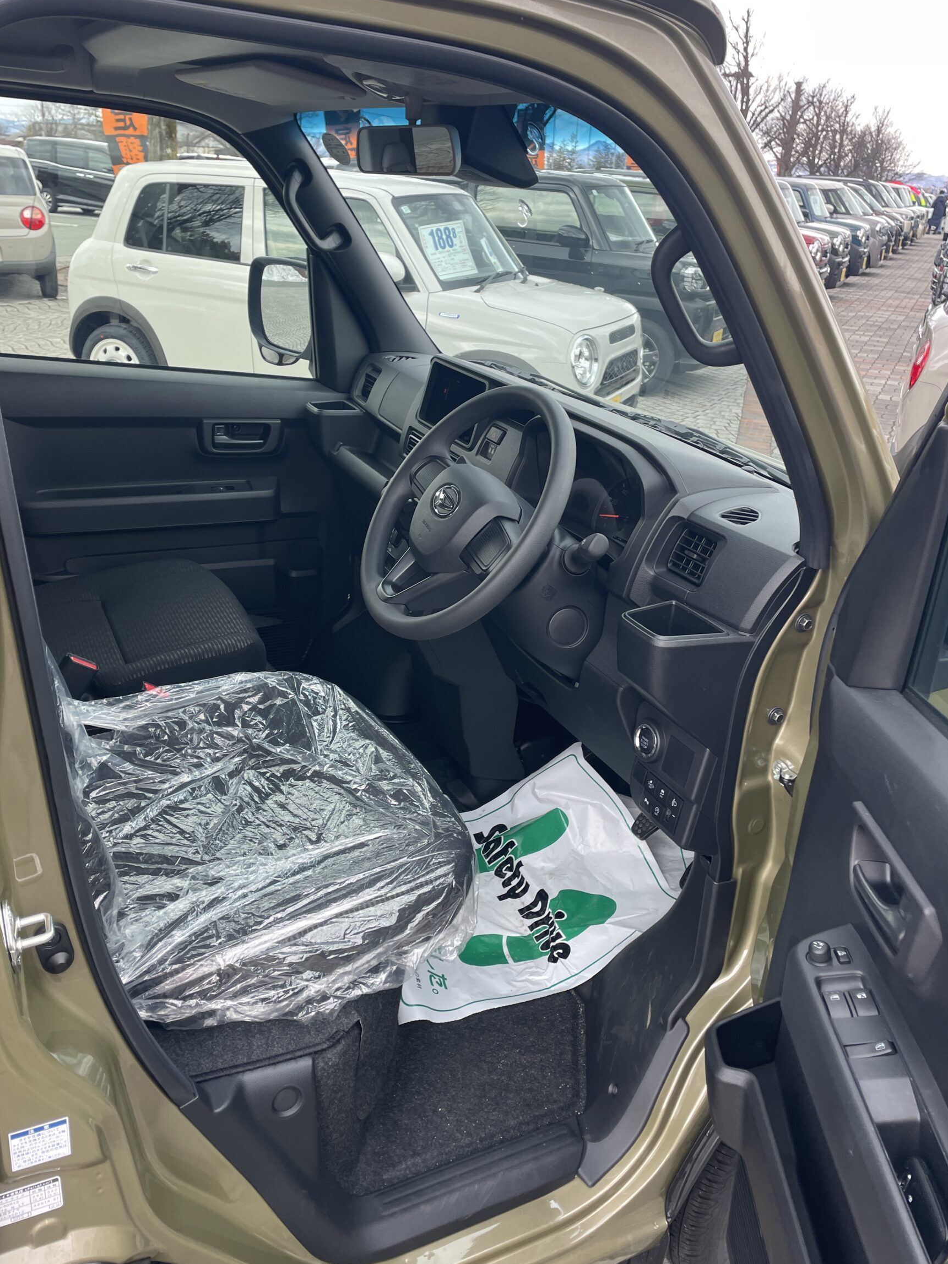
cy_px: 567
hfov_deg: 48.2
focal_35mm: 29
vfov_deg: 61.5
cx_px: 458
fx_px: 1059
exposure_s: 1/175
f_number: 1.6
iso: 32
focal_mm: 4.2
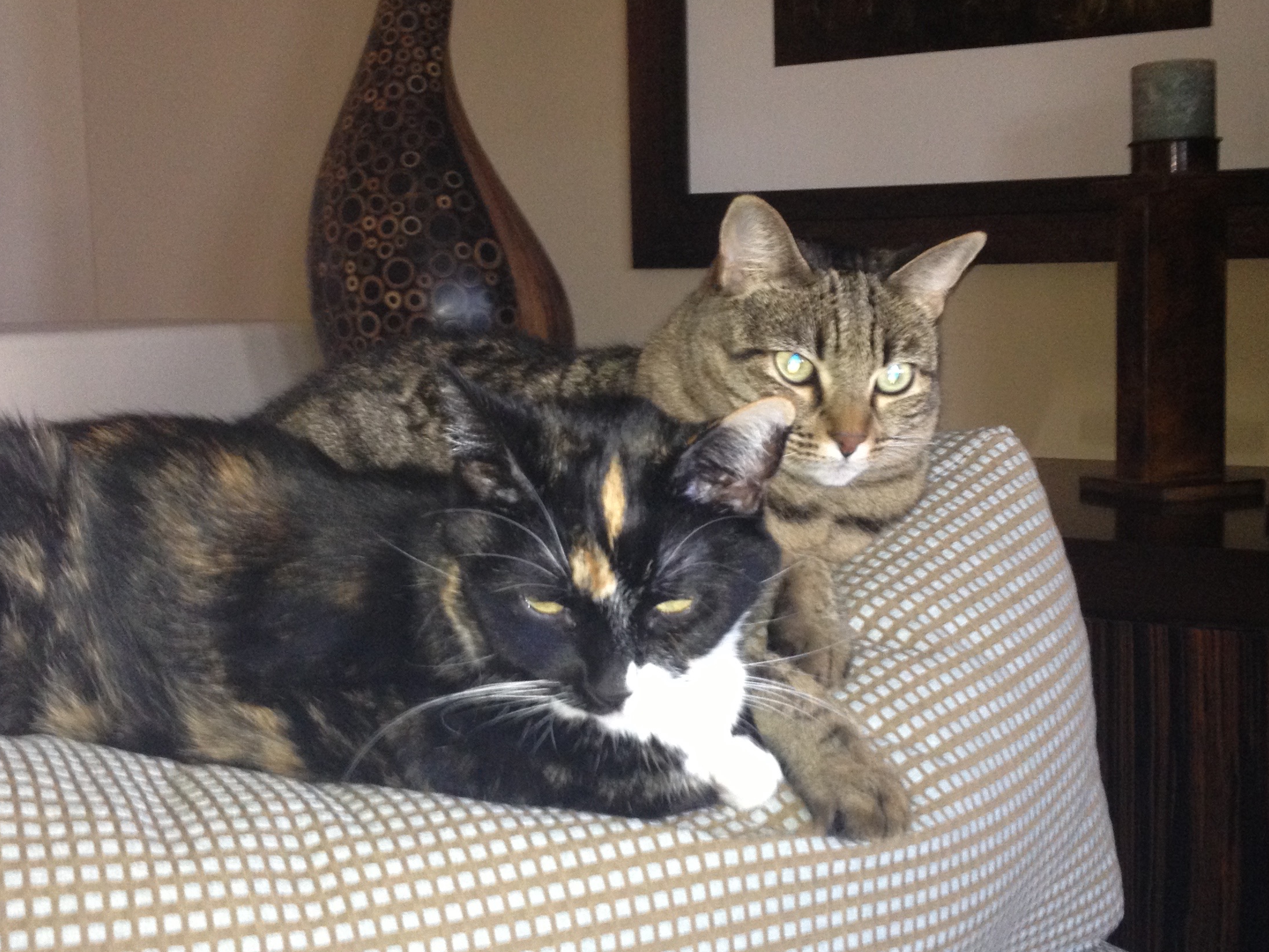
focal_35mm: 52
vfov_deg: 28.0
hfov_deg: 36.8
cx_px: 652
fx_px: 1906
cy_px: 470
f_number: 2.4
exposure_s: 1/20
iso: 200
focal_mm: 4.28
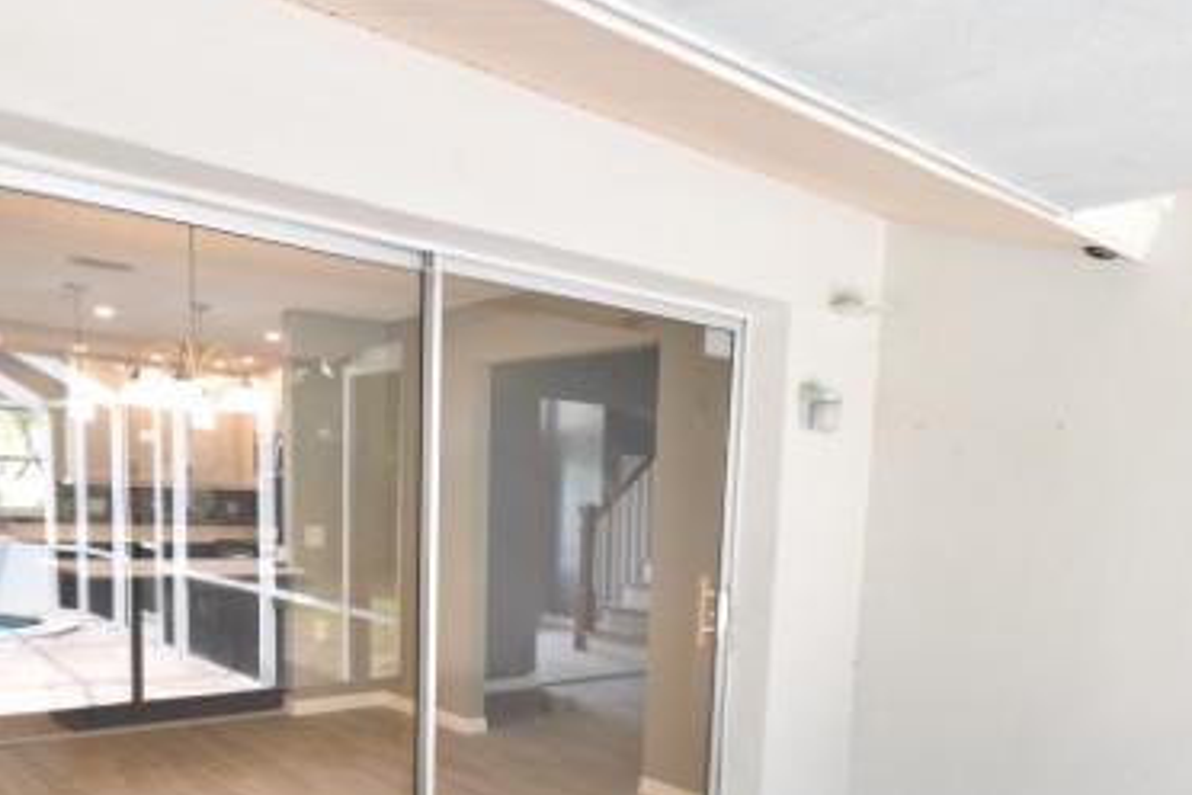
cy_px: 635
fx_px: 960
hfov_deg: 63.7
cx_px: 586
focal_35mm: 29
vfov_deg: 42.9
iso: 800
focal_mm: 10
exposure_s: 1/125
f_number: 3.5
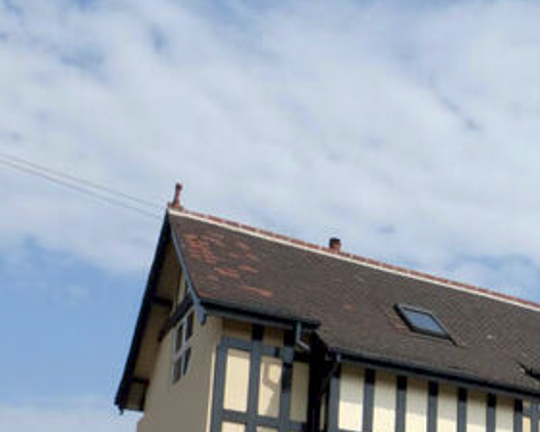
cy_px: 483
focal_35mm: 61
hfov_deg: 29.6
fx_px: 975
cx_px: 490
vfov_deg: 23.4
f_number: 4
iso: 100
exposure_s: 1/1600
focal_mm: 4.3
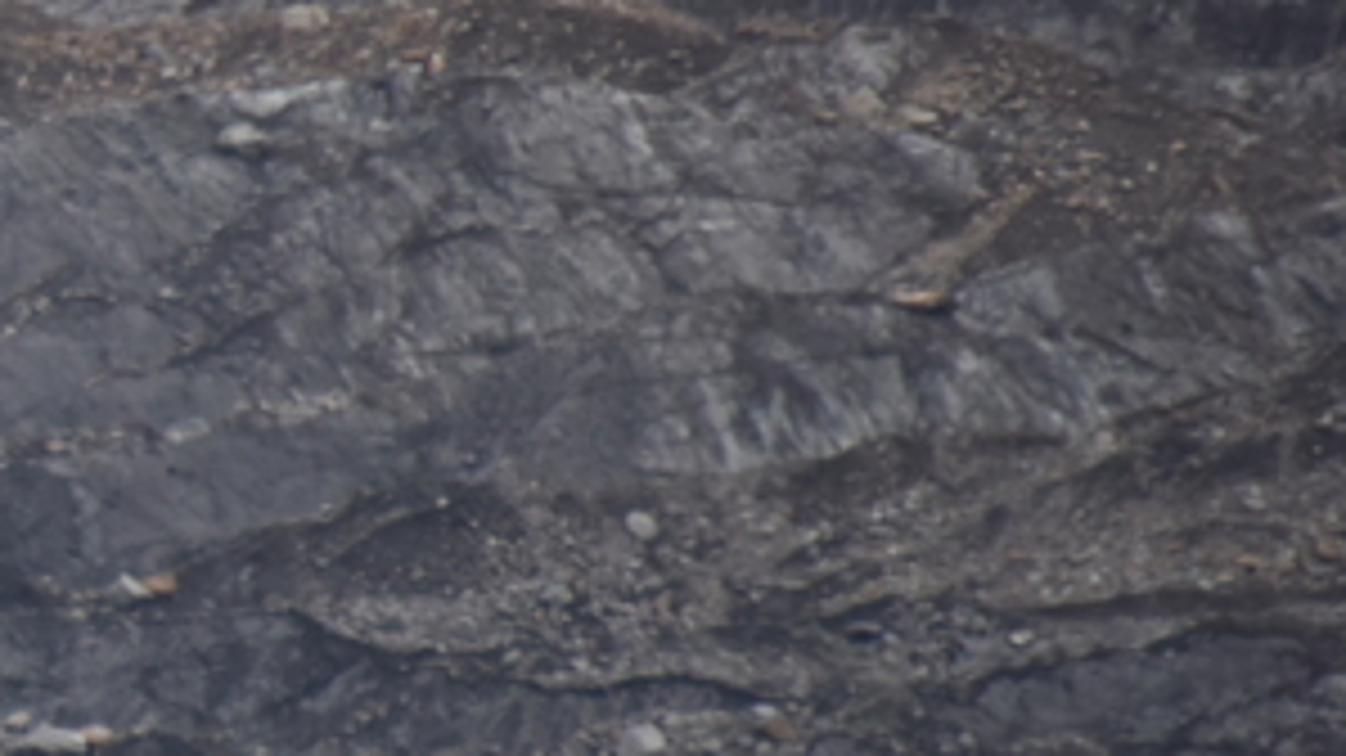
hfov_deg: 1.6
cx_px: -1274
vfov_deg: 0.9
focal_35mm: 1346
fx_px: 48027
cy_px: 148
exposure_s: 1/640
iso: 720
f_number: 5.6
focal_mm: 300
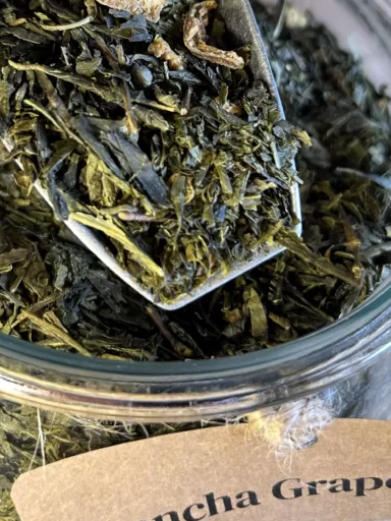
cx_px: 162
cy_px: 150
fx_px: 633
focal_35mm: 42
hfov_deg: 34.3
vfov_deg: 43.8
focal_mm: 5.7
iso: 125
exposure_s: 1/60
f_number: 1.5
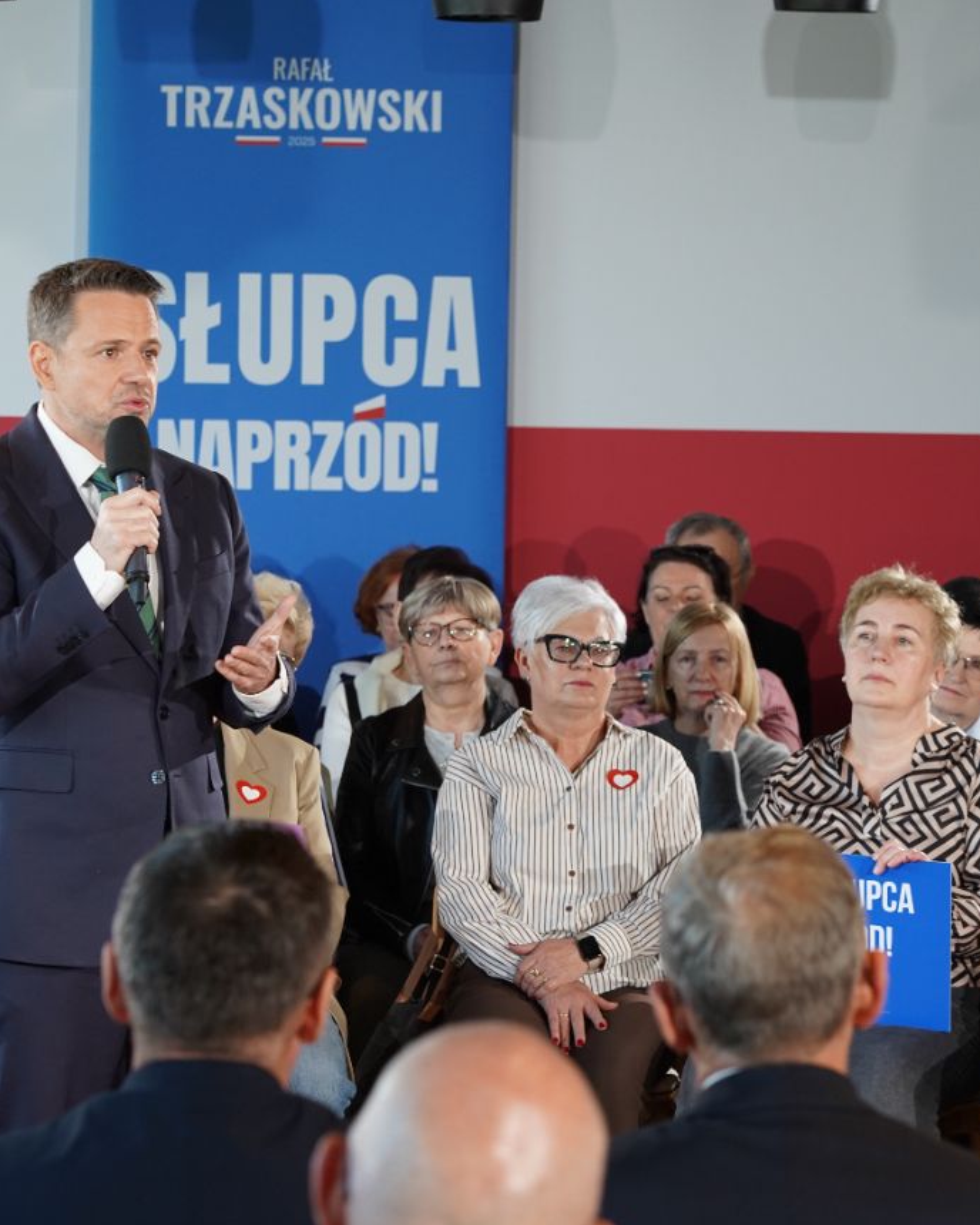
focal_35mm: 149
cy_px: 615
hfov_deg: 10.4
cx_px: 583
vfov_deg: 12.9
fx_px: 5402
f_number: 5.6
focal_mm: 105
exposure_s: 1/100
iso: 1000
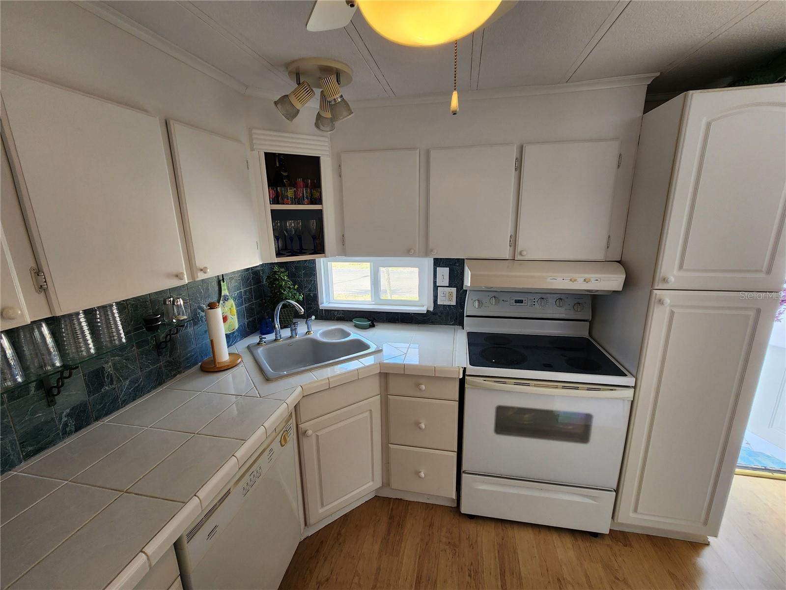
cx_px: 393
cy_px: 295
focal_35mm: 13
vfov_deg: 89.9
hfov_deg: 106.2
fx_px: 295
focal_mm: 2.2
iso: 80
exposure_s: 1/60
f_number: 2.2
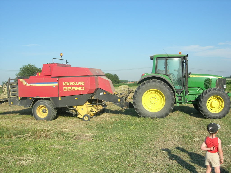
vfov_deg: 37.7
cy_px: 86
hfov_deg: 49.0
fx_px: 254
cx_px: 116
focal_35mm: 38
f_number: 4.8
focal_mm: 7.8
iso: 64
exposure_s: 1/463
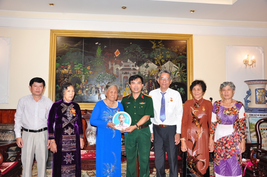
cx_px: 134
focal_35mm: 32
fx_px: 233
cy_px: 88
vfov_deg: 41.6
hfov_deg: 59.6
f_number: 5.6
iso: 400
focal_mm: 21
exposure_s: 1/60
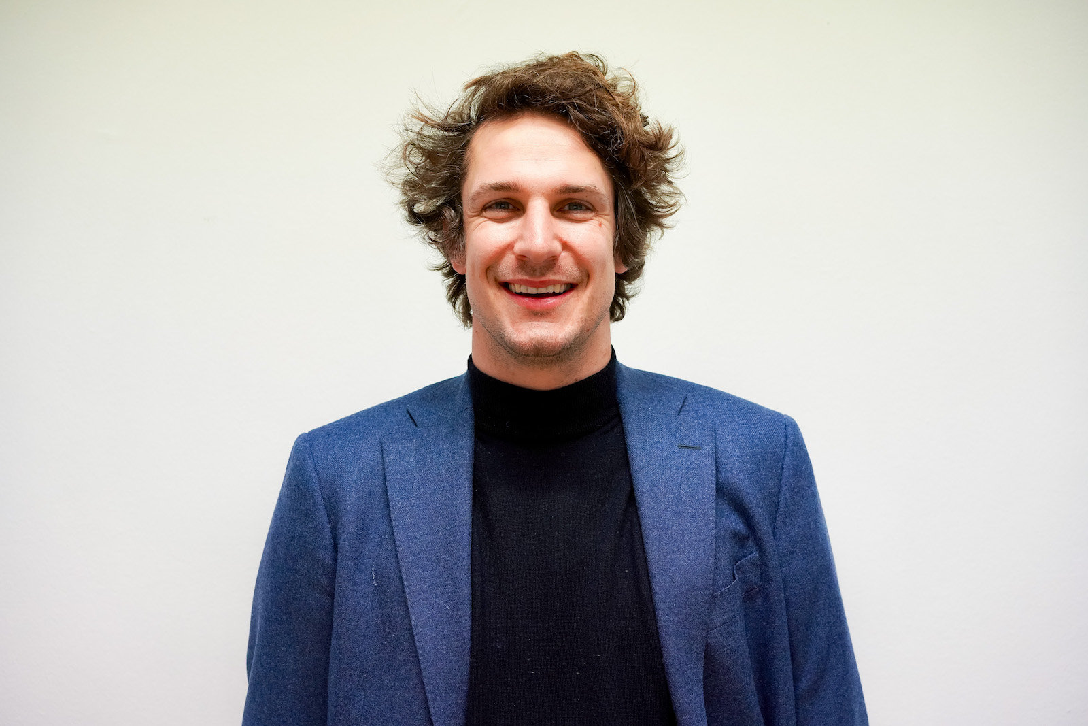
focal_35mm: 55
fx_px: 1662
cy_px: 363
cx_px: 544
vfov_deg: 24.6
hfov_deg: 36.2
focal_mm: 55
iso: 1000
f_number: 4
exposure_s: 1/160
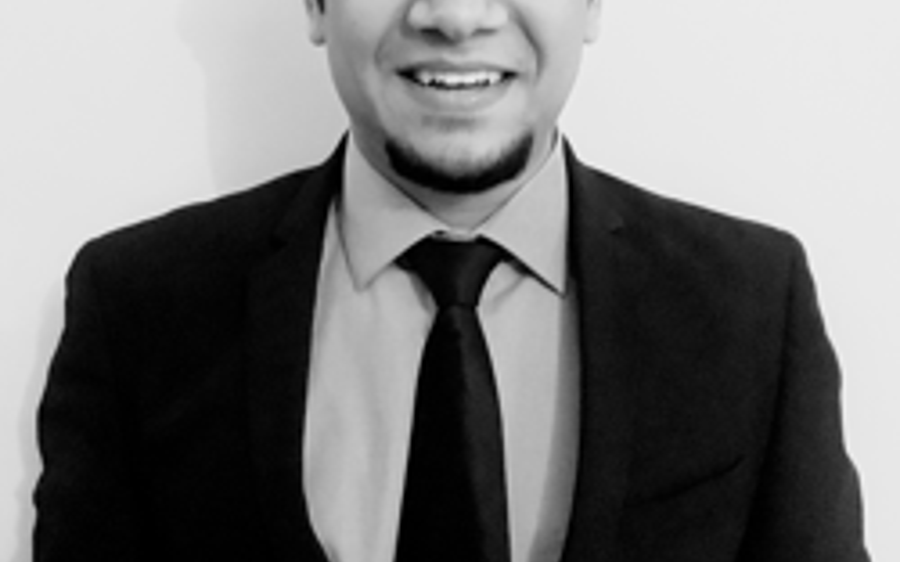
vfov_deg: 30.3
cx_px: 450
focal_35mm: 42
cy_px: 186
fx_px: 1030
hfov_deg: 47.2
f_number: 2.2
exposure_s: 1/17
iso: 2000
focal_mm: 4.15
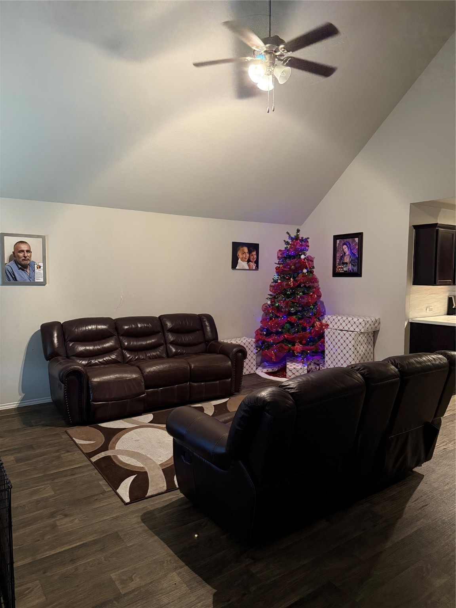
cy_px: 304
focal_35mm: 24
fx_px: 422
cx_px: 228
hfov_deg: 56.8
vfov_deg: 71.6
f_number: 1.78
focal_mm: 6.76
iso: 800
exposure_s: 1/30
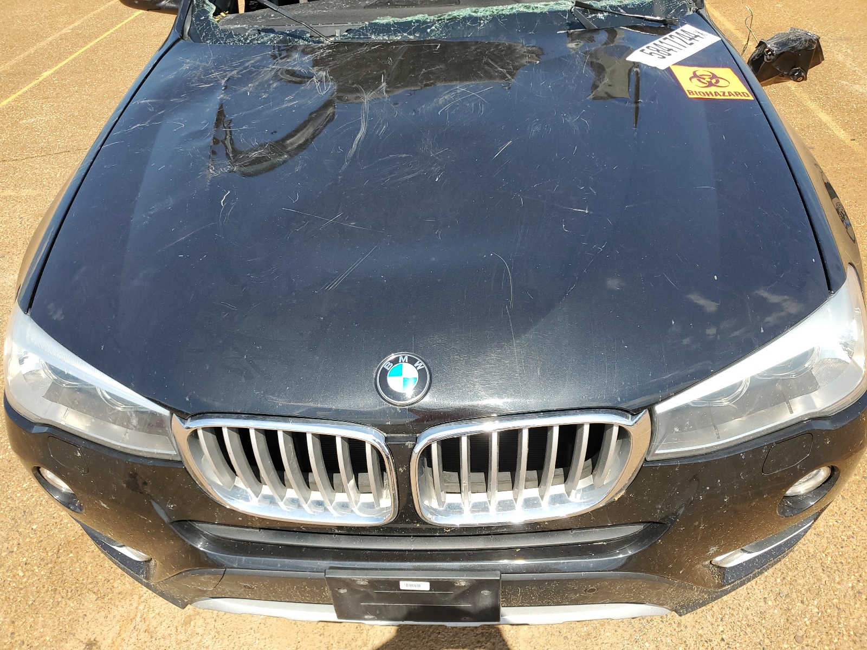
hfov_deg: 67.3
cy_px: 325
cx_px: 434
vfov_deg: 53.1
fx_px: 651
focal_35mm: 26
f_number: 1.5
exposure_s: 1/1667
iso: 50
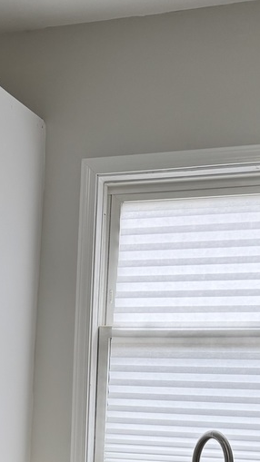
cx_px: 24
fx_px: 908
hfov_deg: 16.1
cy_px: 479
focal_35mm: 74
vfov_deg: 26.8
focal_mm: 6.76
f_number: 1.78
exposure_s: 1/120
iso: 100
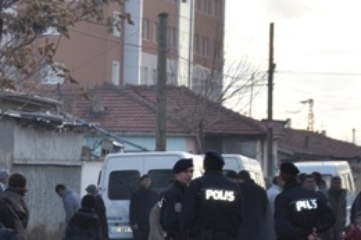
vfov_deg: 5.3
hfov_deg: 8.0
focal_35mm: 258
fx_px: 2585
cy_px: 274
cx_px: 6
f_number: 8
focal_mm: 70
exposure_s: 1/200
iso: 200
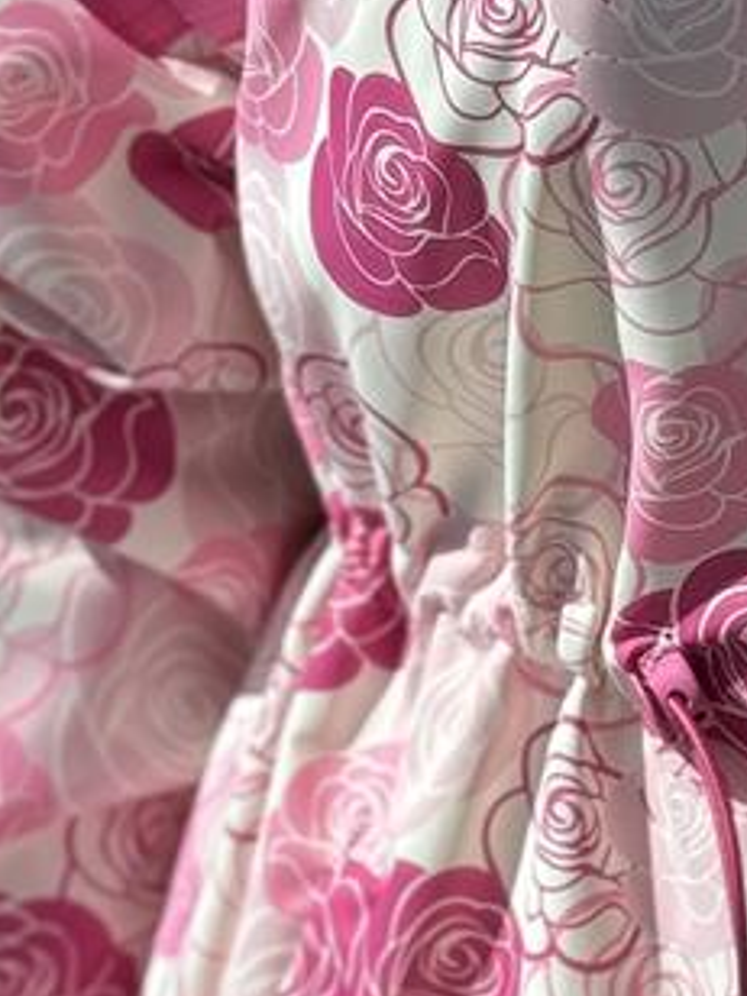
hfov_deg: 7.0
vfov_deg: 9.5
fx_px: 5985
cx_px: 1122
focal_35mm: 208
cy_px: 577
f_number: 1.78
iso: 64
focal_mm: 6.76
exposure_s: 1/1339
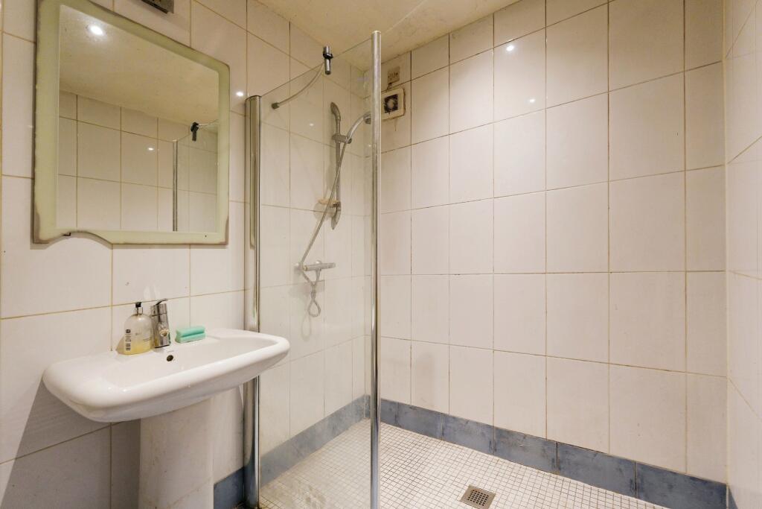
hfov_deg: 97.6
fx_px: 333
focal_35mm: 16
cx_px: 381
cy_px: 254
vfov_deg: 74.6
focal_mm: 10.5
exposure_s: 1/15
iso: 400
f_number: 4
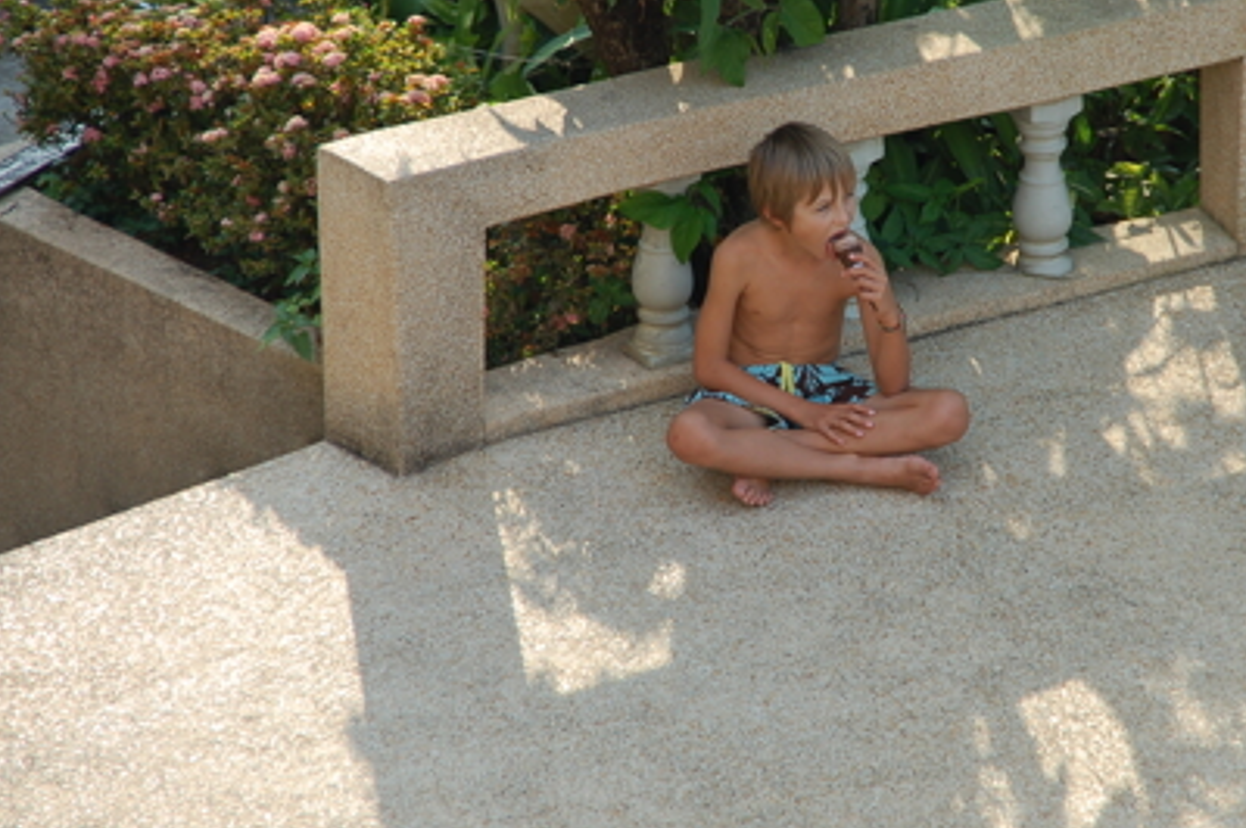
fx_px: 12473
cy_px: 280
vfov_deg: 3.8
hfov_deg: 5.7
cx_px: 810
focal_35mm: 361
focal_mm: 175
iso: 200
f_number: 7.1
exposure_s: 1/125
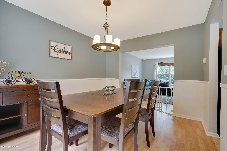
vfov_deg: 73.7
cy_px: 76
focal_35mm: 16
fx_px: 101
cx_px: 114
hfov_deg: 96.7
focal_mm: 16
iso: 320
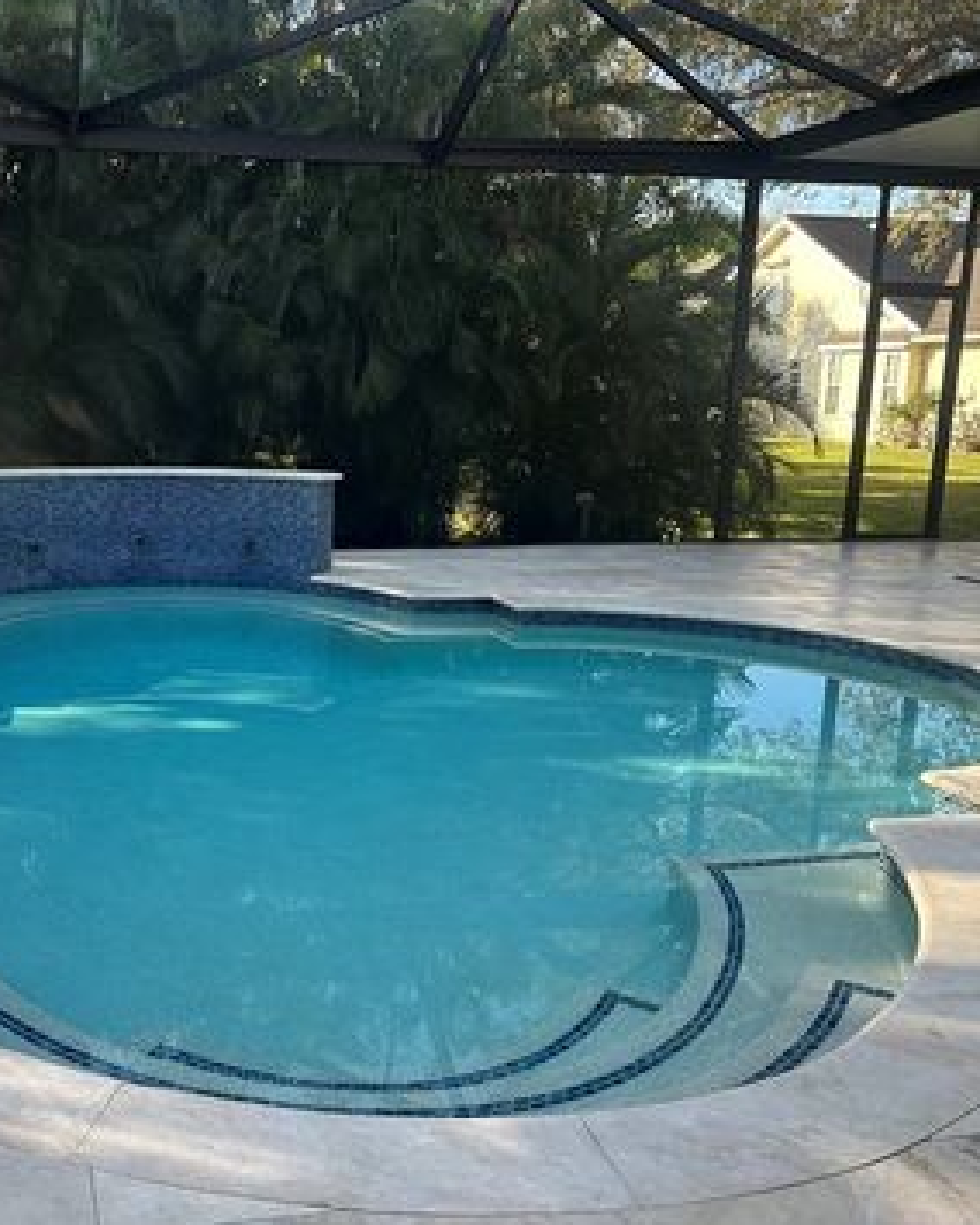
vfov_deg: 54.2
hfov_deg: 42.9
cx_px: 221
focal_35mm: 33
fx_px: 1196
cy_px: 606
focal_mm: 6.86
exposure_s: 1/323
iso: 80
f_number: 1.78
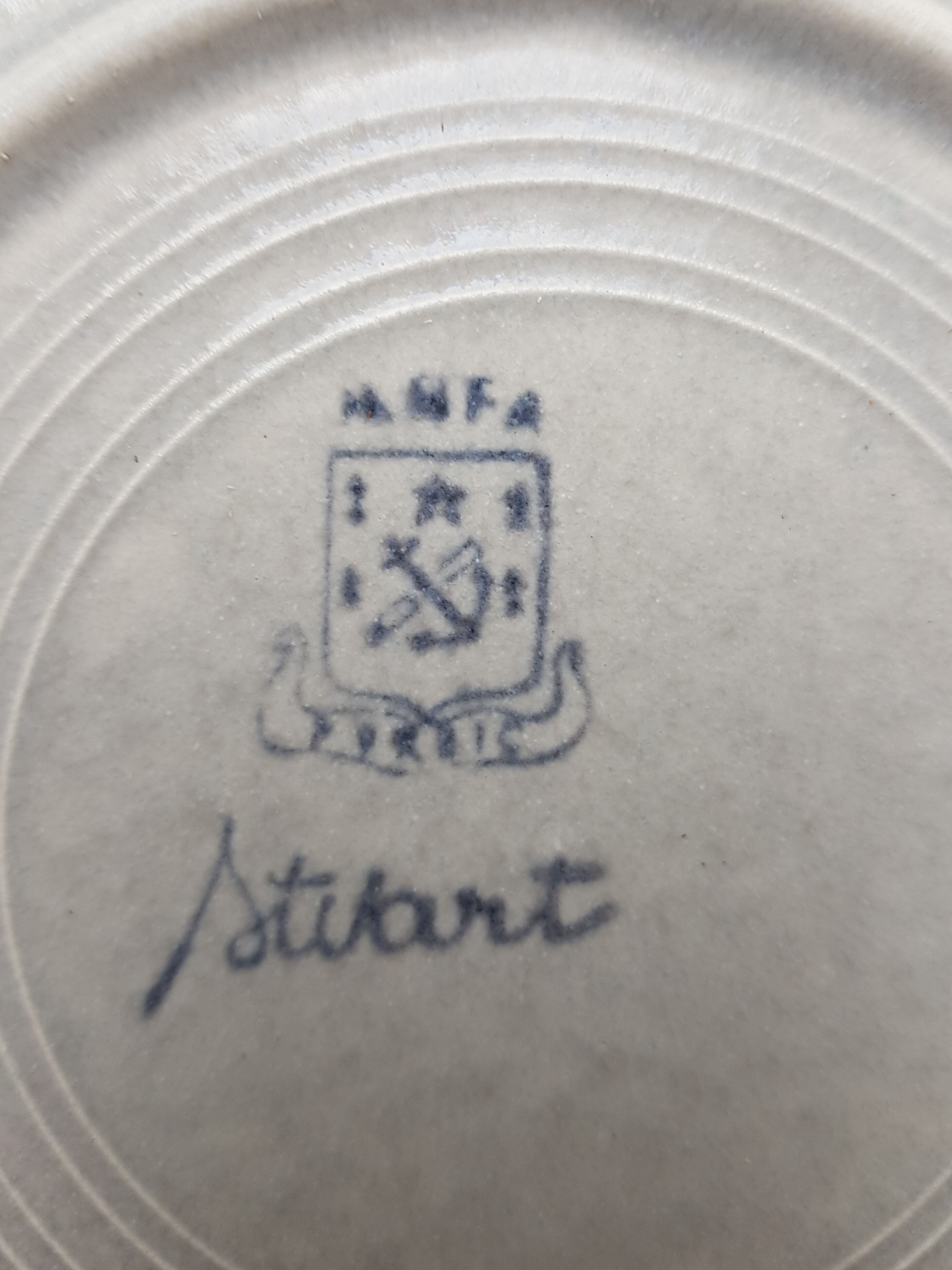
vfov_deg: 63.4
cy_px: 593
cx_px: 481
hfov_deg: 49.7
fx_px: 1027
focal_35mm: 28
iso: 50
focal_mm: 4.2
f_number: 1.7
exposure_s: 1/100
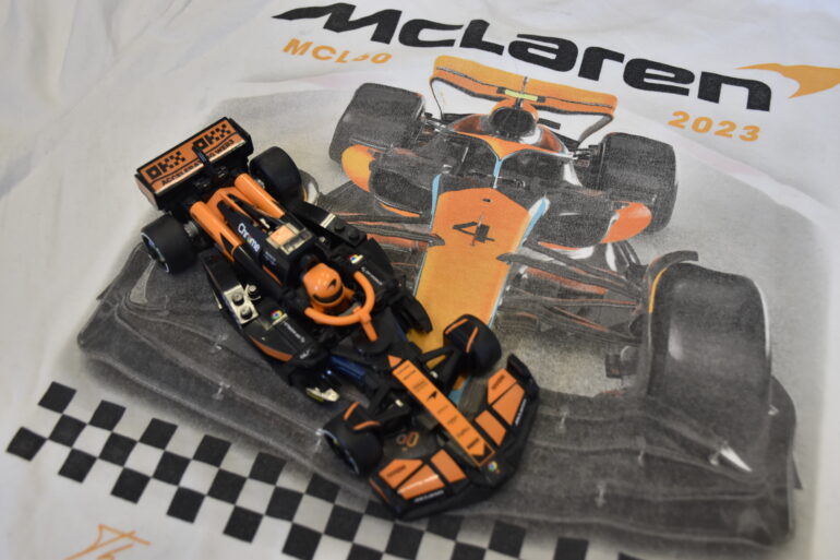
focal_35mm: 39
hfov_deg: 49.6
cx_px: 420
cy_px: 280
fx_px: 910
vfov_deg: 34.2
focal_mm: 26
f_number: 4.5
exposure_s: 1/125
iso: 500
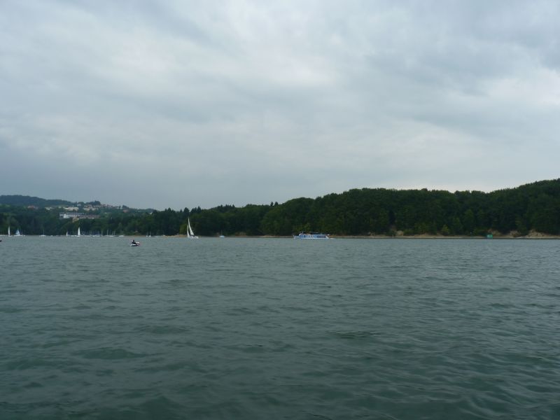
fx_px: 437
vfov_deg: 51.4
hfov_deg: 65.3
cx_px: 280
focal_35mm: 27
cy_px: 210
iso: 80
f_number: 5
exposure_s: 1/250
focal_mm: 4.8
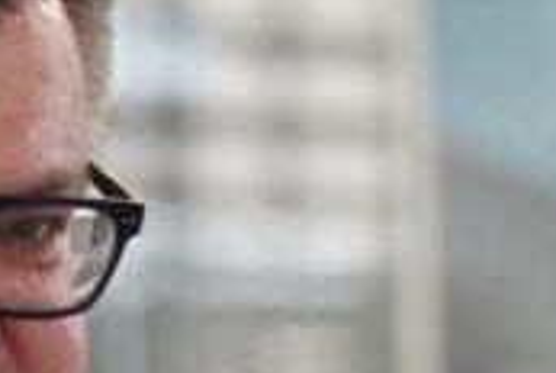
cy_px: 682
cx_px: -112
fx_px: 14372
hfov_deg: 2.2
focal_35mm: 929
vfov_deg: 1.5
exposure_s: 1/80
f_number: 4
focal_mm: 105
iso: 2000
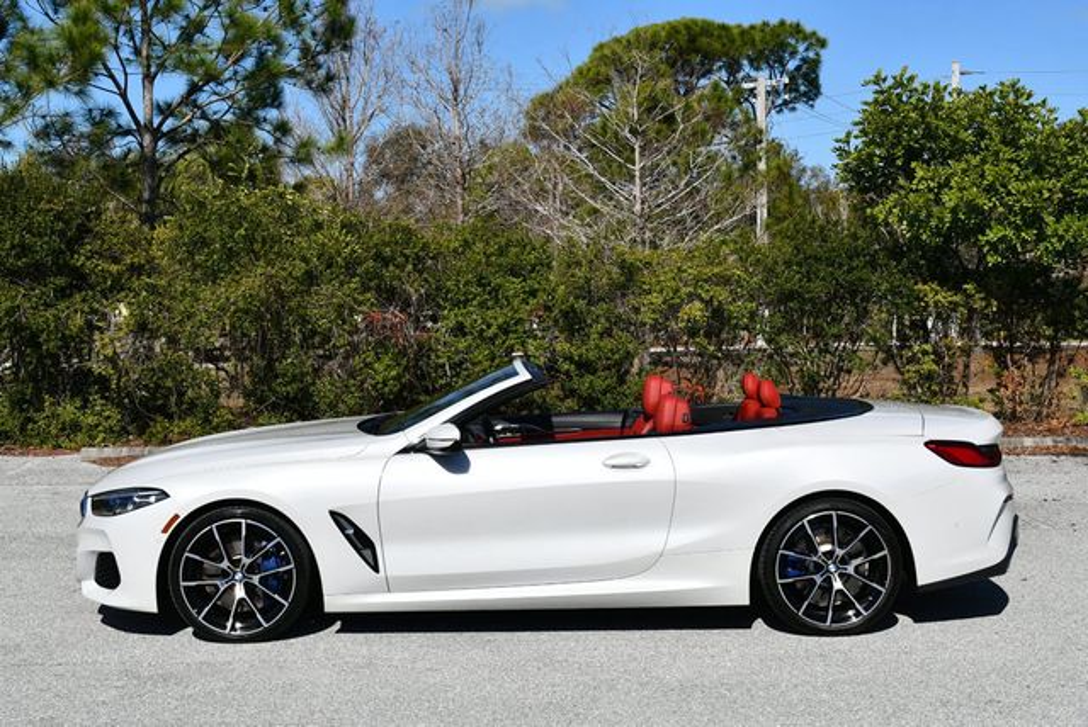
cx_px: 544
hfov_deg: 35.6
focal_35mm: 56
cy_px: 364
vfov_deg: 24.2
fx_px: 1694
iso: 100
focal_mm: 28
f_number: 9
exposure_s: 1/320
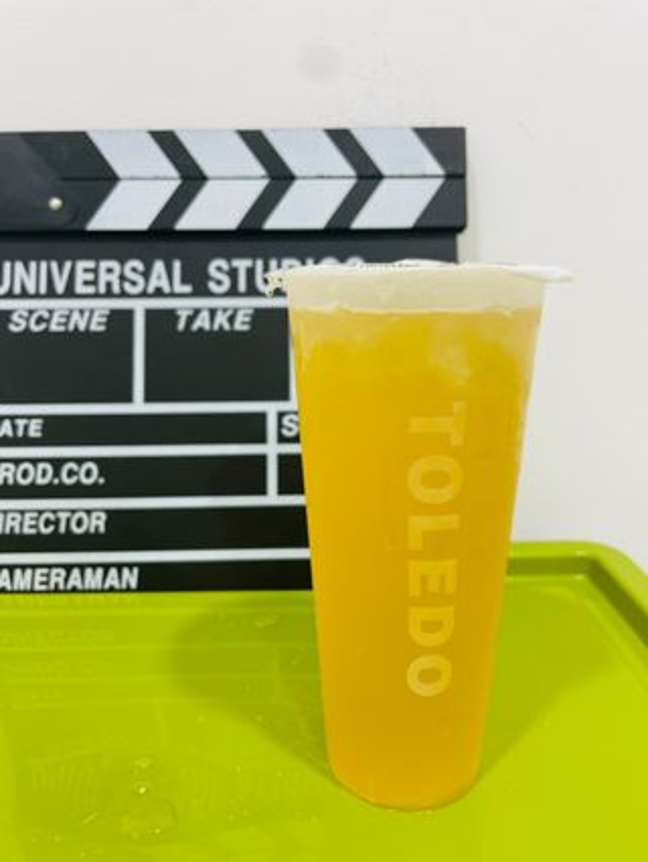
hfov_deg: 53.1
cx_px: 324
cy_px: 431
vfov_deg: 67.3
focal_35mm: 26
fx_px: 648
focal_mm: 4.2
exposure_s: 1/100
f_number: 1.6
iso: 100
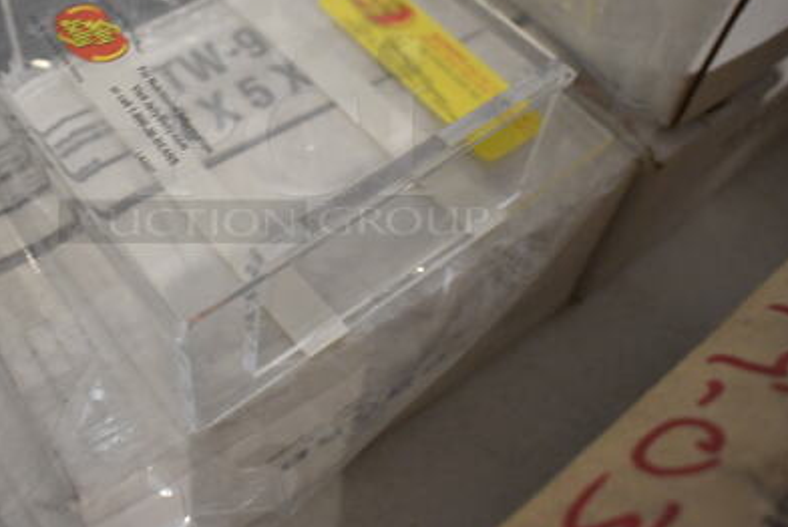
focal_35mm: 42
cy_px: 137
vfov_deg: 31.4
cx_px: 283
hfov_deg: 45.9
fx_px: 920
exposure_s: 1/60
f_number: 4
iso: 1400
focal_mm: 18
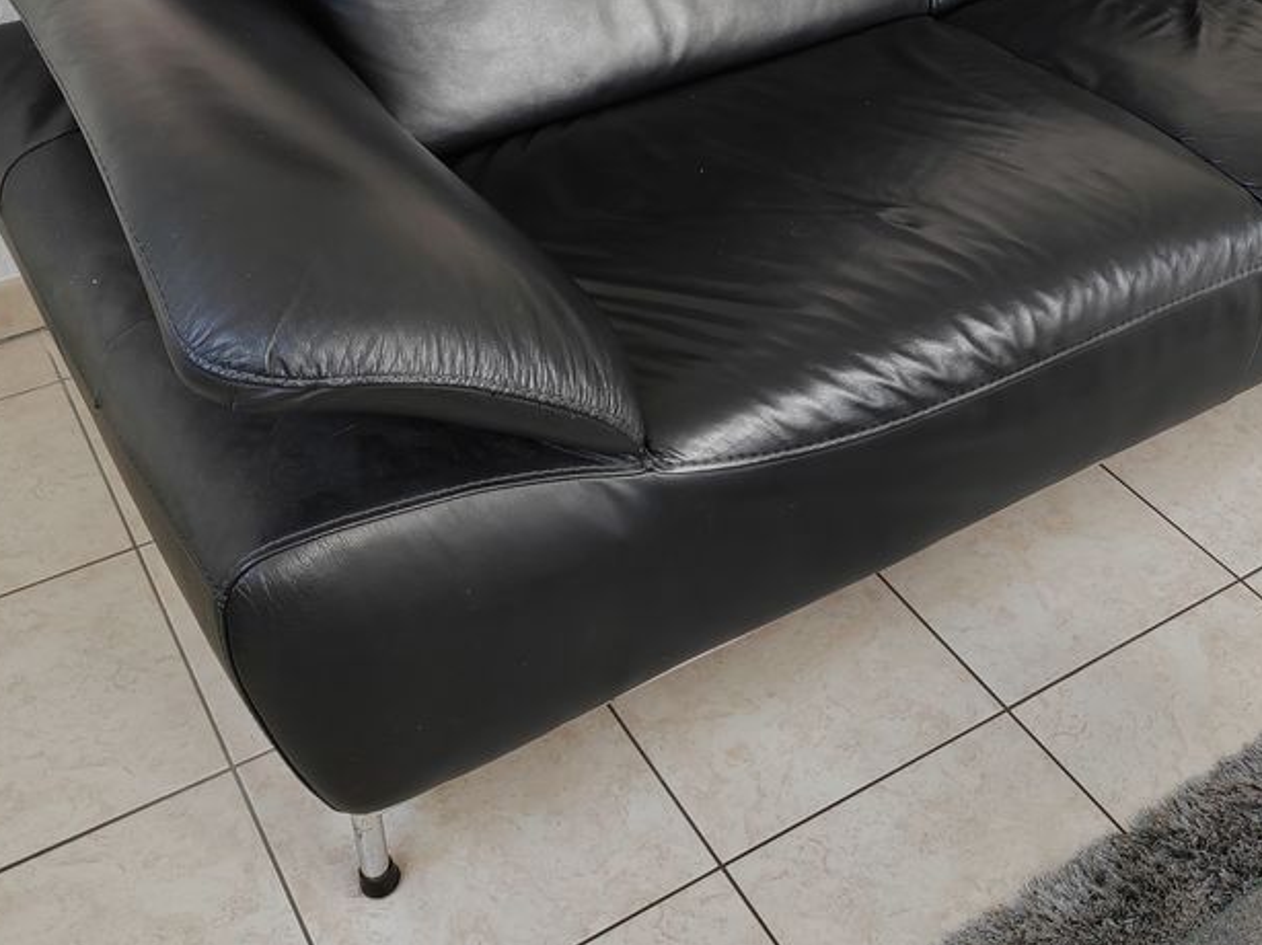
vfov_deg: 32.1
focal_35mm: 44
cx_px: 769
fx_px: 1603
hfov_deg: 42.7
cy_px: 203
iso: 354
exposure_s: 1/100
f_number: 1.9
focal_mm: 5.52
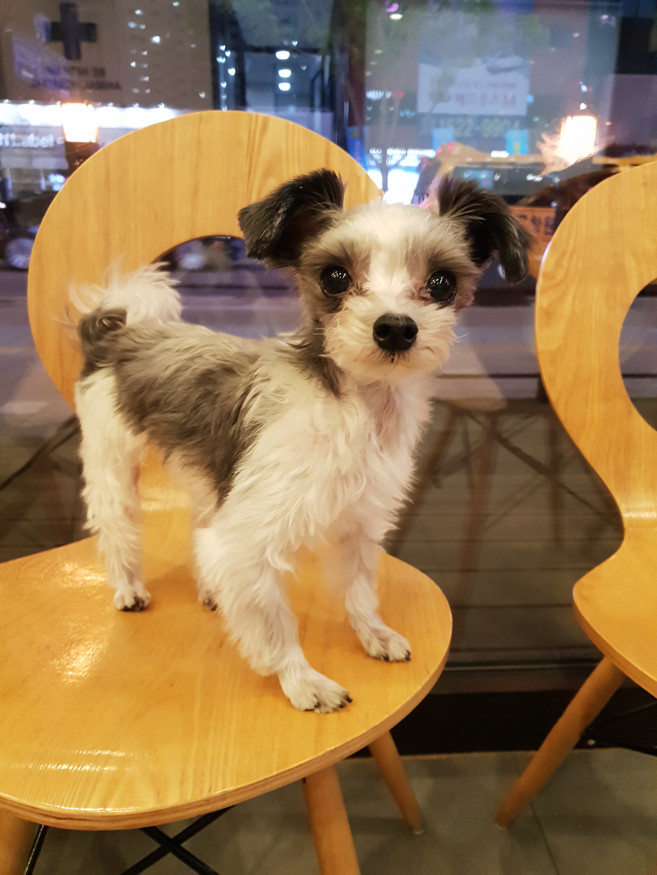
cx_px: 328
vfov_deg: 67.3
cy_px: 438
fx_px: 658
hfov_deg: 53.1
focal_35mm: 26
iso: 400
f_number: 1.5
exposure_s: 1/60
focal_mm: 4.3
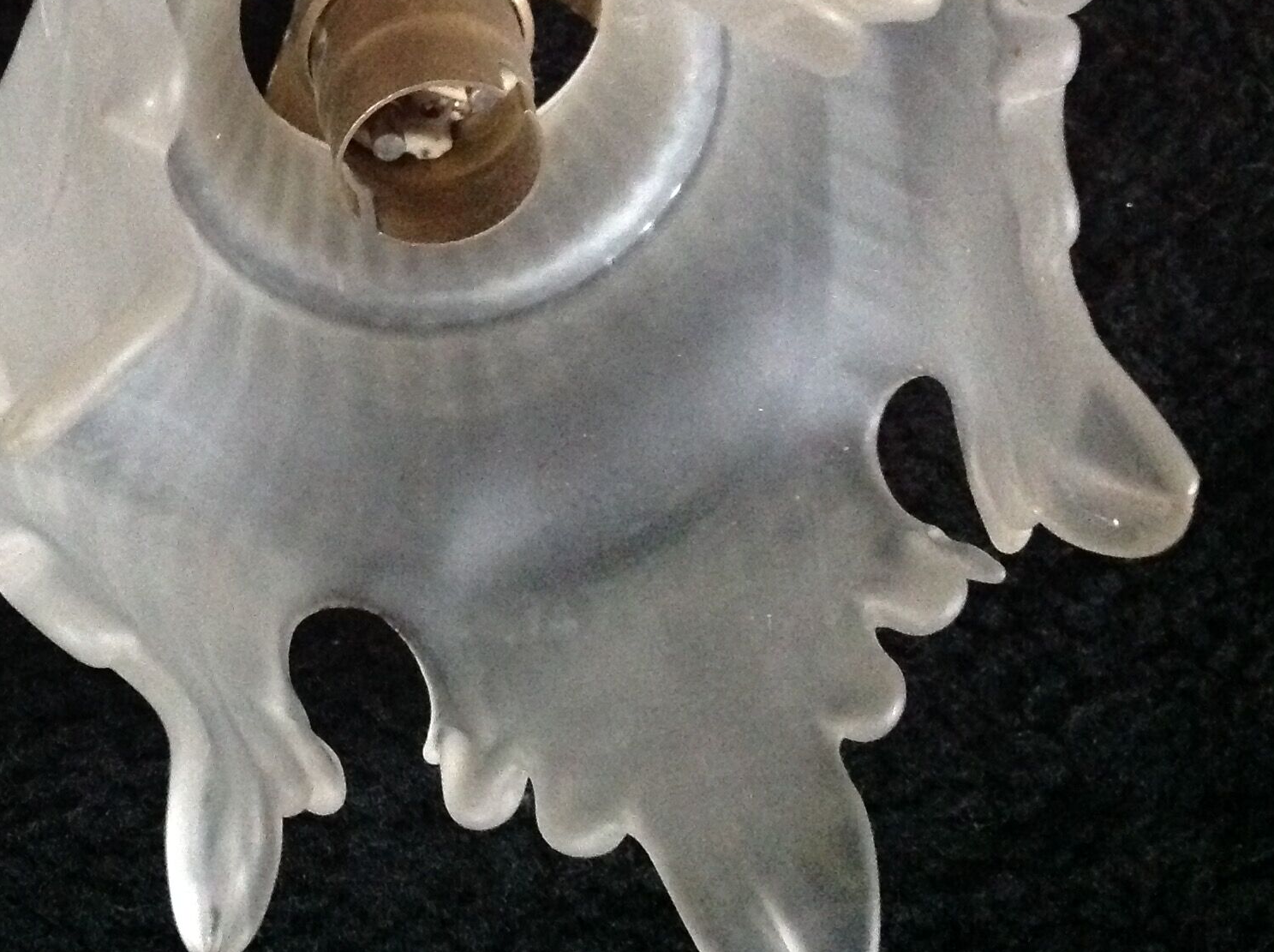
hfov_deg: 30.9
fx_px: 2242
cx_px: 258
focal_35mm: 61
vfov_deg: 23.7
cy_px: 242
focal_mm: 4.28
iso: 800
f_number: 2.4
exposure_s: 1/15
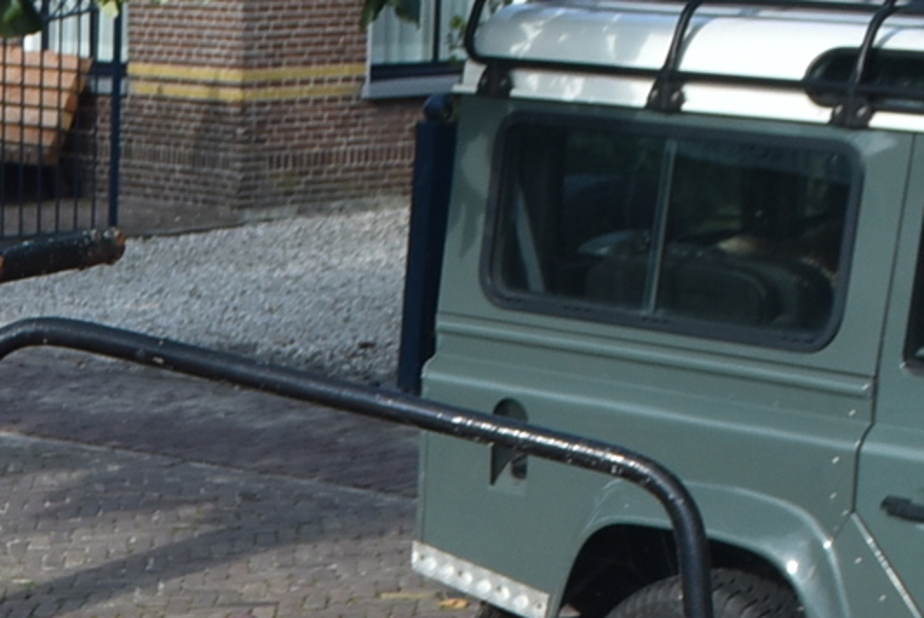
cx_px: -471
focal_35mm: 141
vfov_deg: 9.0
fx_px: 3623
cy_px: 1331
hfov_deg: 13.7
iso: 200
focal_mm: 20
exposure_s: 1/250
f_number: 8
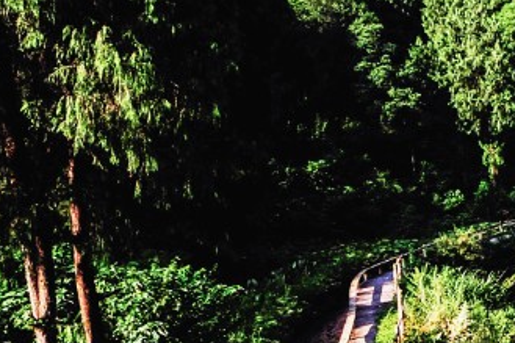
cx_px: 791
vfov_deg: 26.2
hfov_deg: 26.6
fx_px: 729
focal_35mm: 51
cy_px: 99
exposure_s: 1/250
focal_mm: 12
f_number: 8
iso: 200
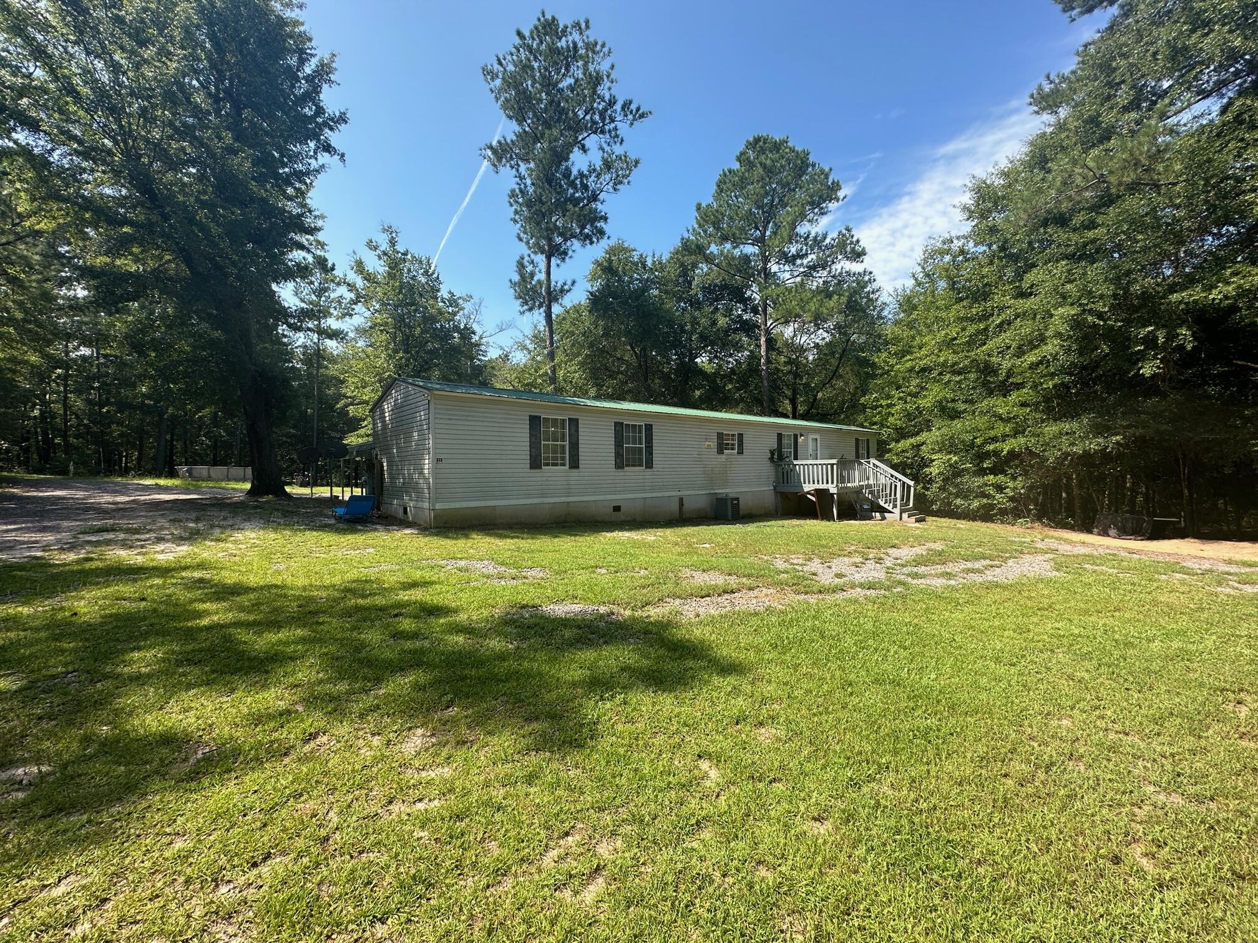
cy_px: 472
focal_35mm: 14
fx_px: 509
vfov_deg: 85.7
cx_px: 629
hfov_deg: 102.1
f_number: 2.2
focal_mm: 2.22
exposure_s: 1/682
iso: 40
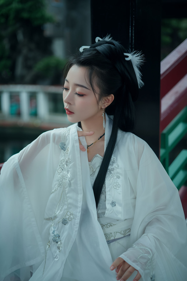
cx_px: 94
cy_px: 140
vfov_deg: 39.6
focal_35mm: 50
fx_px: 389
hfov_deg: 27.0
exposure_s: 1/125
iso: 400
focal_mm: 50
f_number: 1.8
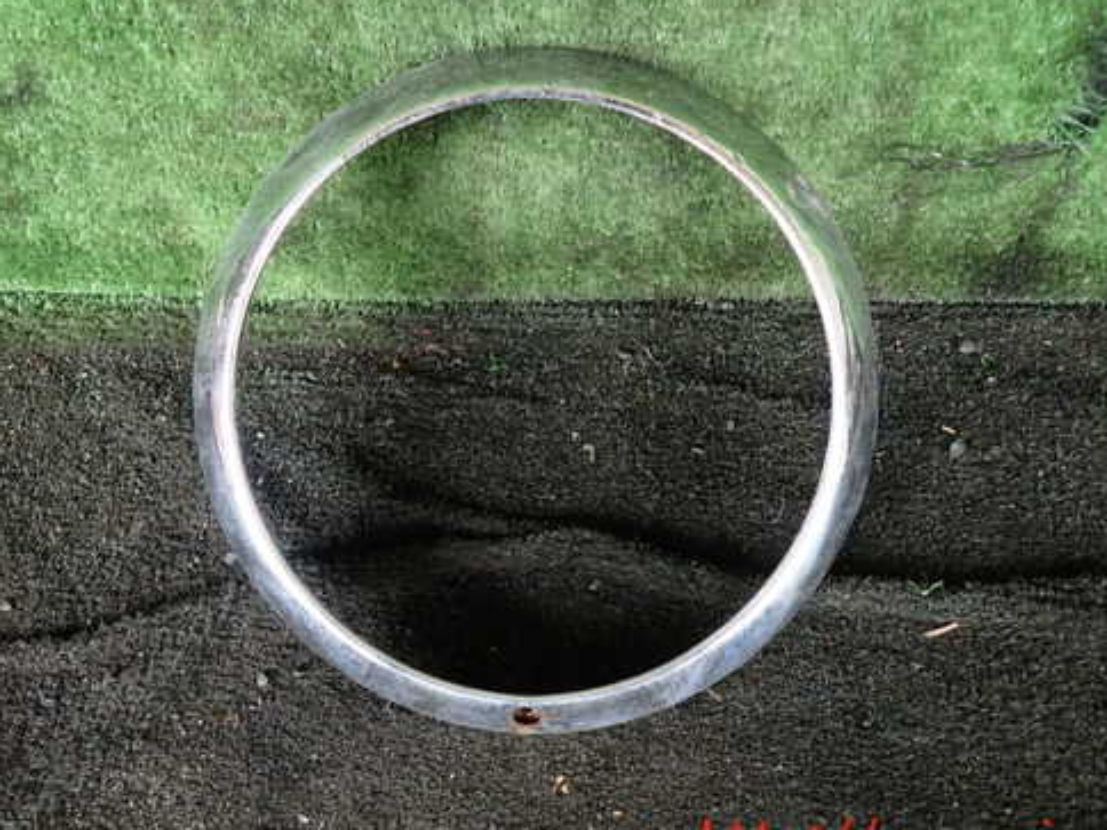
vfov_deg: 45.3
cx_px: 533
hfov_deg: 58.3
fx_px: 991
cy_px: 357
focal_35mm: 31
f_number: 2
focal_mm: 4.5
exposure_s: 1/30
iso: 200
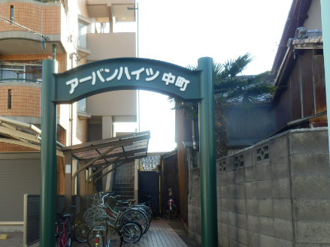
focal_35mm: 35
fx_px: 334
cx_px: 126
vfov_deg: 40.2
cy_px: 162
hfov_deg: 52.1
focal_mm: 4.2
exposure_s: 1/200
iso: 80
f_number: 3
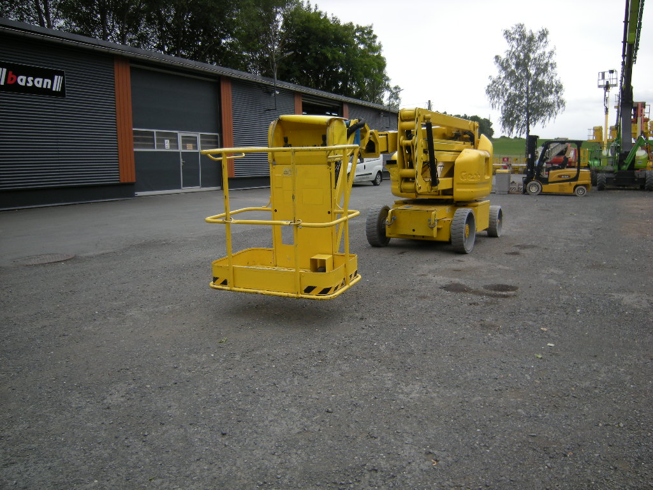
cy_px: 245
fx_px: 528
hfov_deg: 63.4
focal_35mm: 28
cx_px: 326
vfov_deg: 49.7
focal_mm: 4.7
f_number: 2.8
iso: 64
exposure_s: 1/626
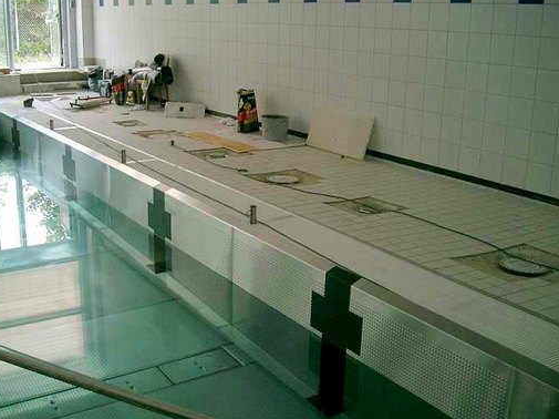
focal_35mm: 44
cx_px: 228
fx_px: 710
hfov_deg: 42.8
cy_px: 244
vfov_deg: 32.8
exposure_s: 1/160
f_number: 2.6
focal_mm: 7.6
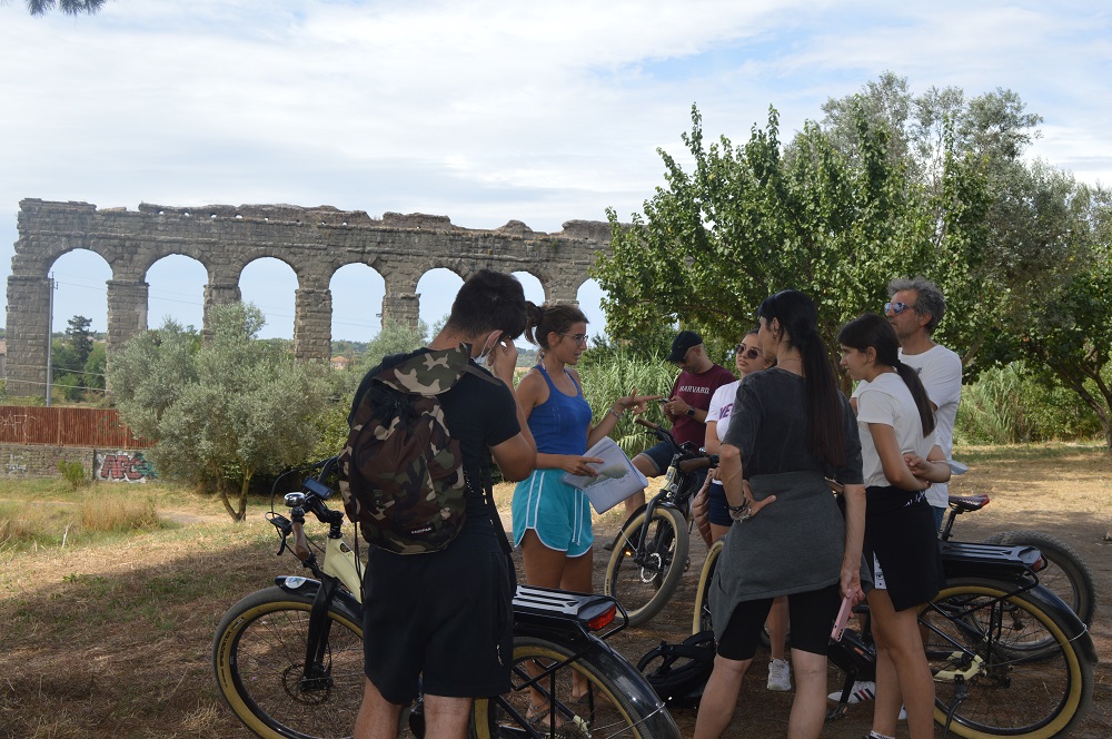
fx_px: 1111
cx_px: 556
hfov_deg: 53.2
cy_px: 370
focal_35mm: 36
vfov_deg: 36.8
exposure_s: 1/200
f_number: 9
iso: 100
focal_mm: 24
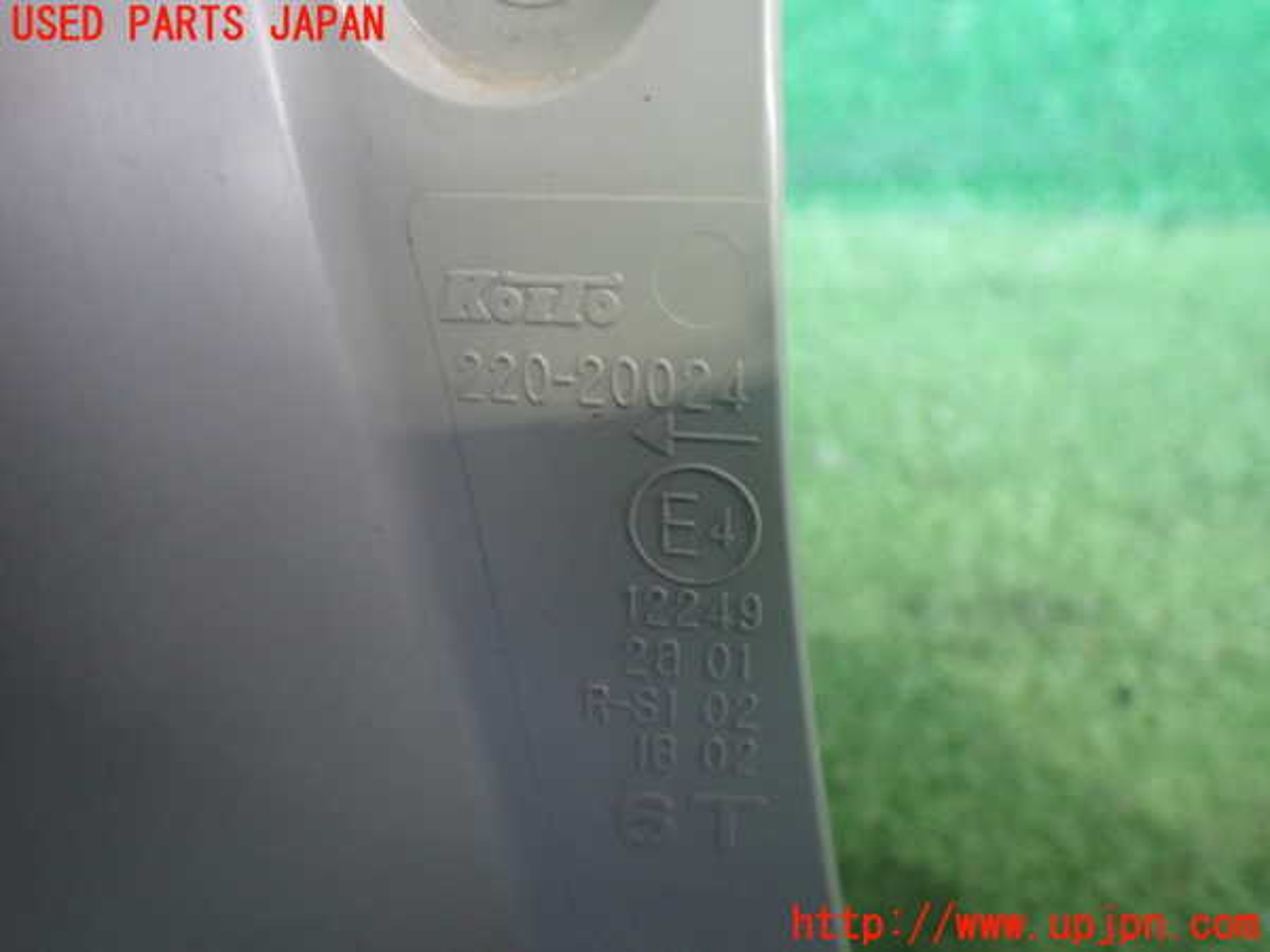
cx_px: 635
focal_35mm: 30
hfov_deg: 60.0
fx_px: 1101
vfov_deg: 46.8
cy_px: 476
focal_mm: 5.4
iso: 800
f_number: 2.3
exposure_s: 1/40
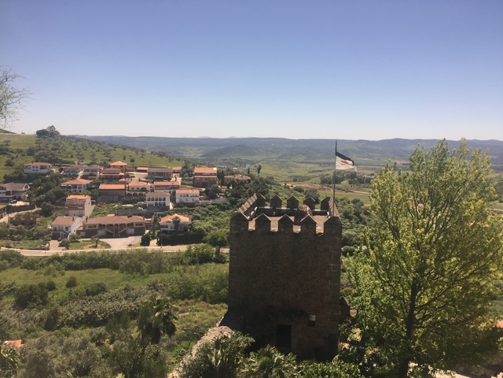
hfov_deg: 61.7
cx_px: 252
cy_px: 189
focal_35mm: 29
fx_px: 421
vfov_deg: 48.2
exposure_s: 1/1980
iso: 40
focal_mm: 4.15
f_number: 2.2
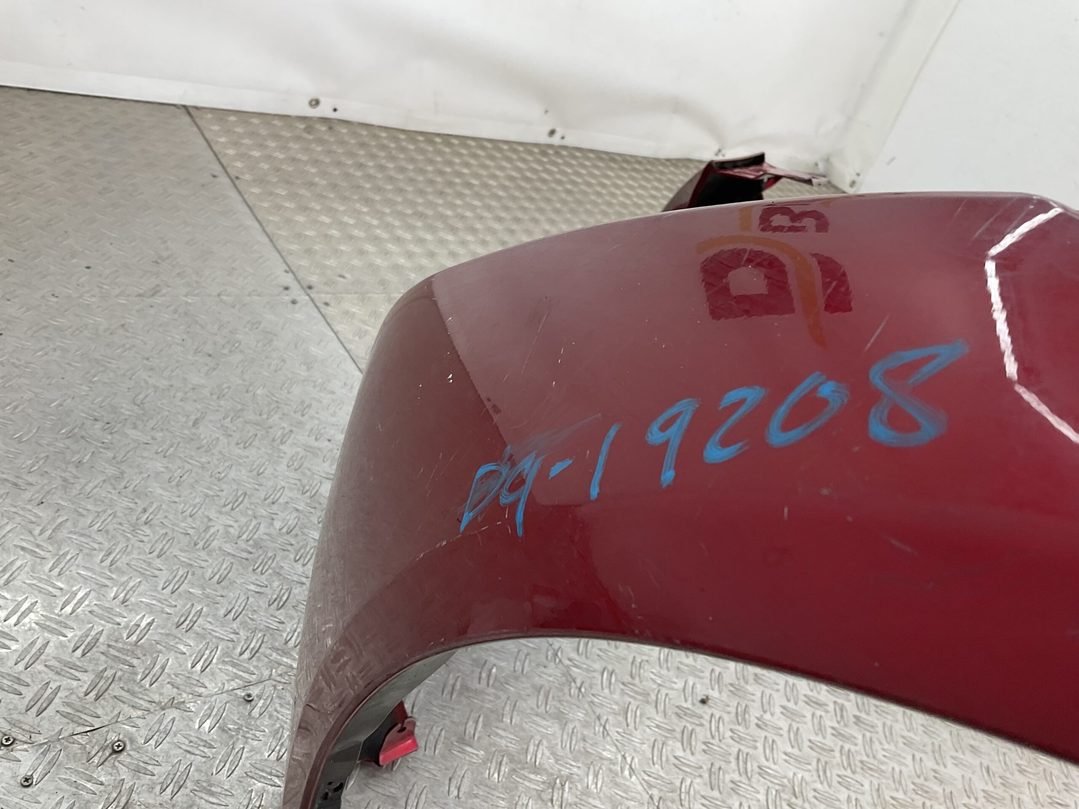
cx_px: 540
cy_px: 404
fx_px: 904
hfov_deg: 61.7
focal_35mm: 29
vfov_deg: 48.2
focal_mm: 3
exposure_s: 1/100
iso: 25
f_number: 1.8
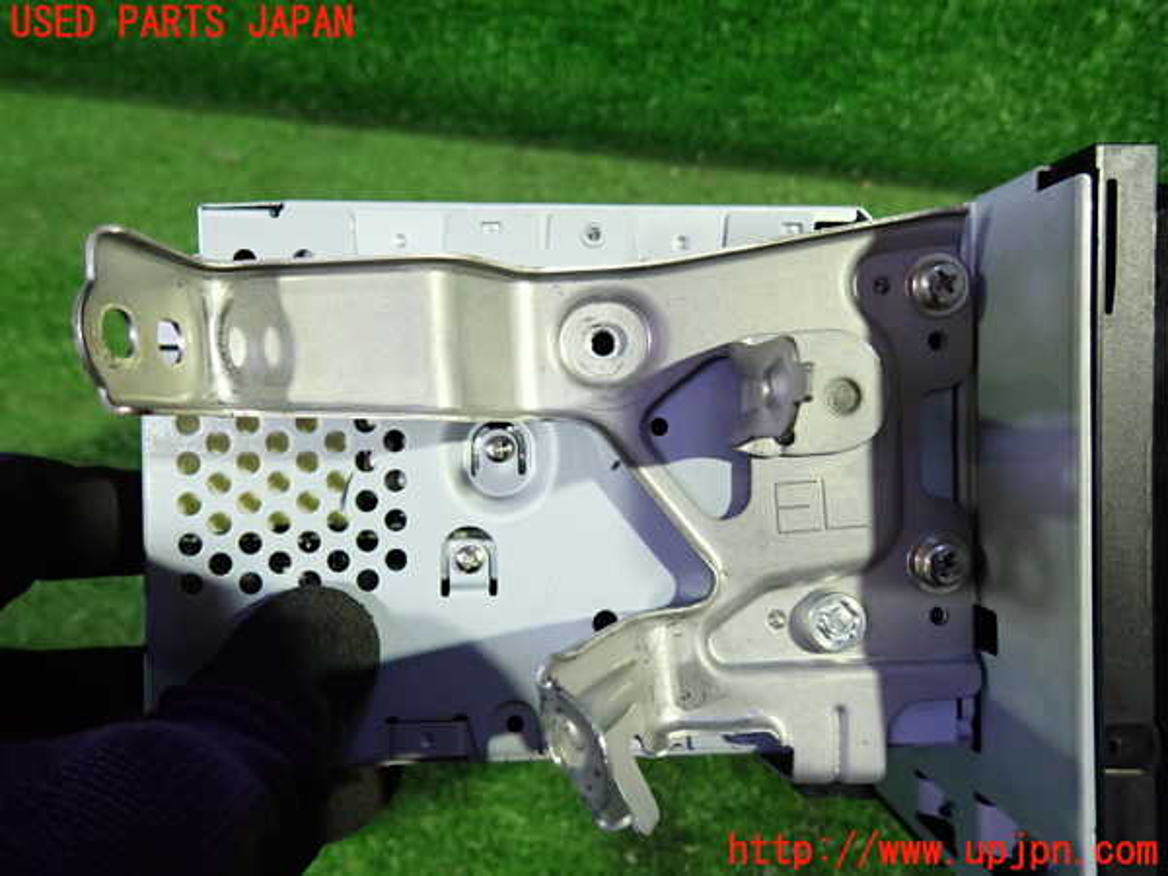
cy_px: 438
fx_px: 844
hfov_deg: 69.4
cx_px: 584
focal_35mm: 25
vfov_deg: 54.9
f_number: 2
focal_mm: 4.5
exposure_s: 1/30
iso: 400
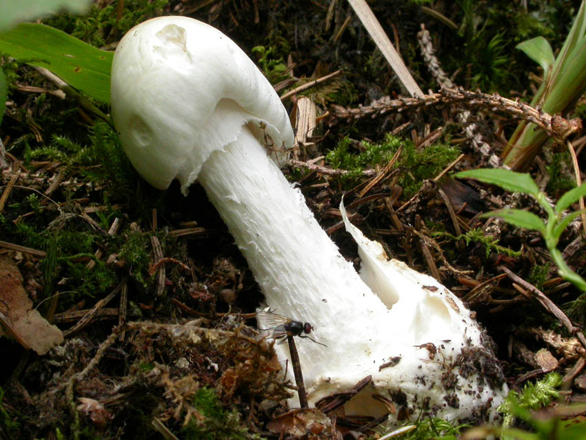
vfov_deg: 16.1
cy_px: 220
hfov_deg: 21.3
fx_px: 1558
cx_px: 293
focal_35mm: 92
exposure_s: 1/30
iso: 200
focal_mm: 19.1
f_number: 10.8
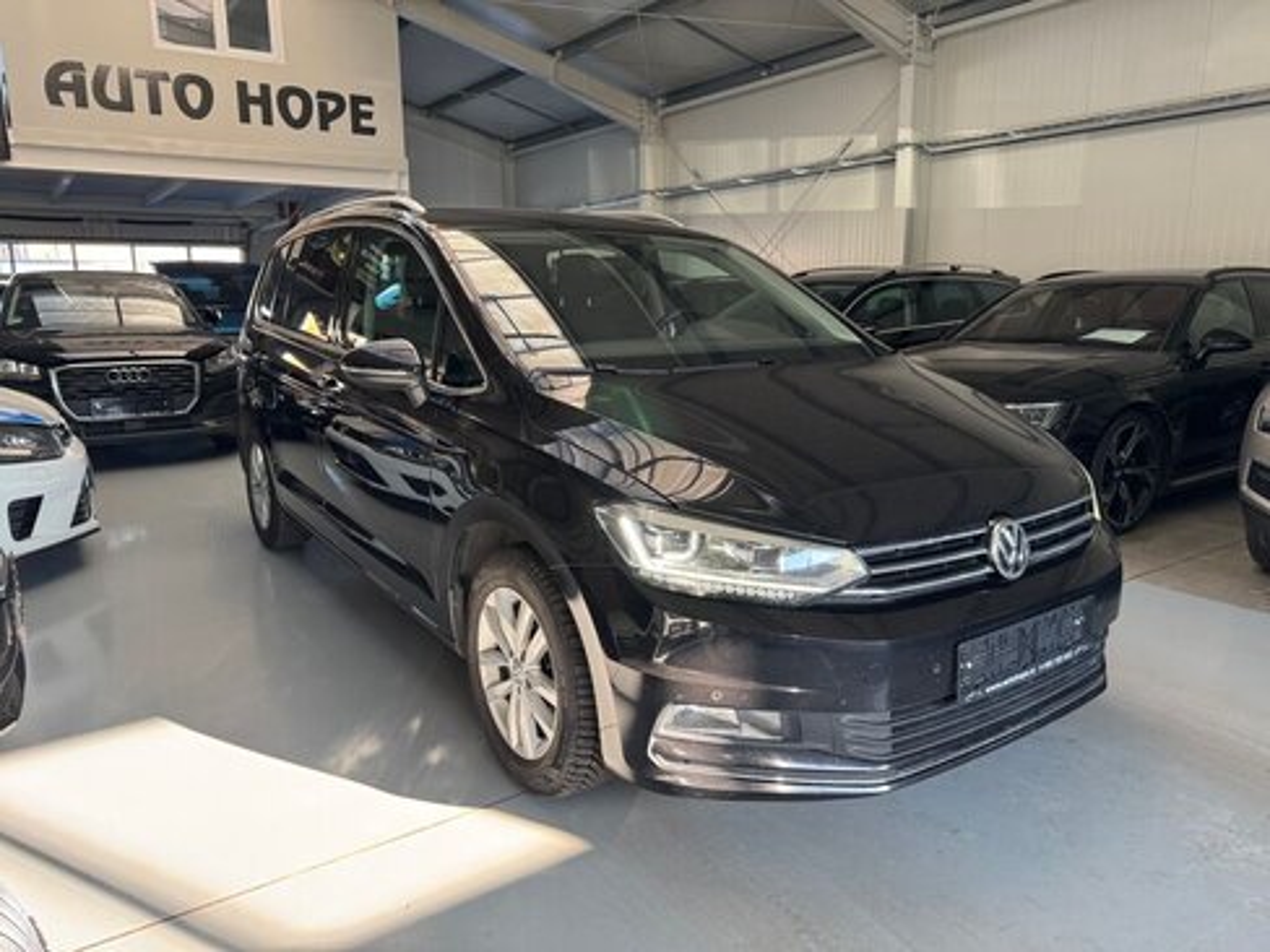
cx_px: 635
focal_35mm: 24
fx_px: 881
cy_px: 476
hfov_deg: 71.6
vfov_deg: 56.8
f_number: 1.78
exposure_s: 1/106
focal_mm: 6.76
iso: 200
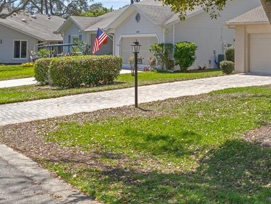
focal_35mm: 56
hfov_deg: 29.5
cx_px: 326
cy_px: 37
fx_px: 439
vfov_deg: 25.6
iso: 320
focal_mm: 14
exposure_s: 1/125
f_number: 8
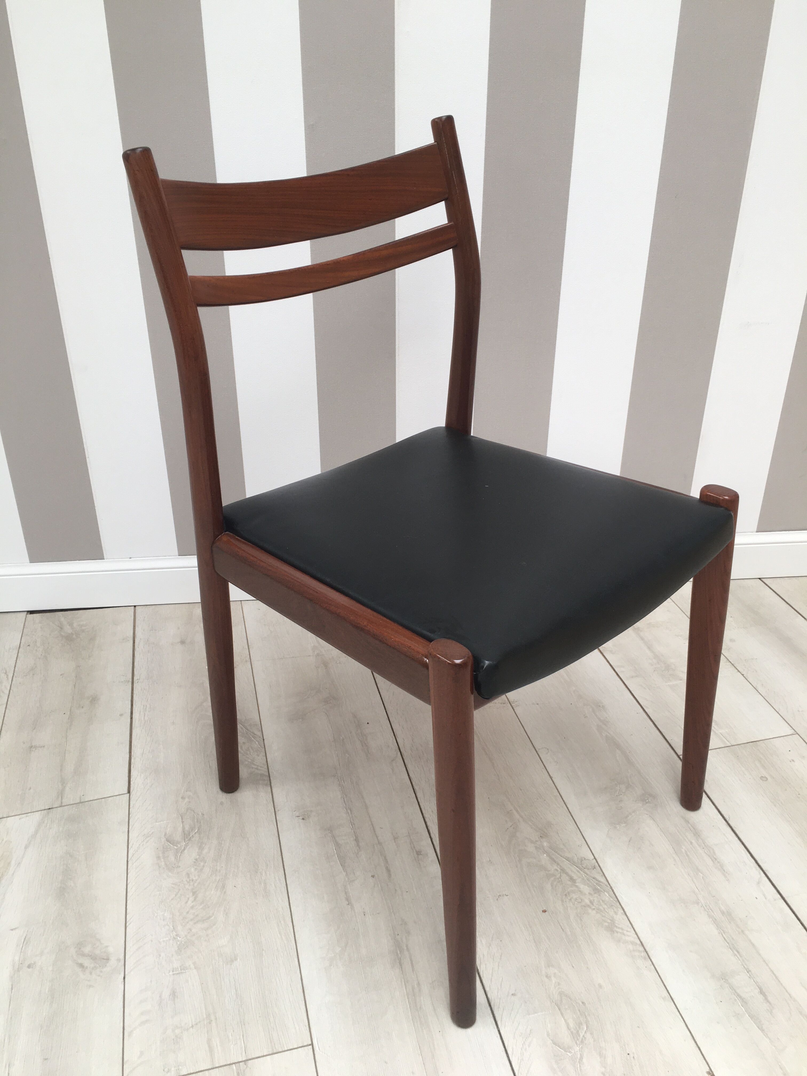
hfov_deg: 48.2
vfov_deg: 61.7
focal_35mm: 29
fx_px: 901
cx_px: 404
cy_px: 538
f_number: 2.2
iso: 32
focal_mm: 4.15
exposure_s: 1/100
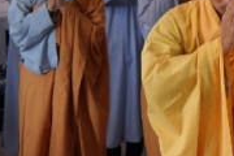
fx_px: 838
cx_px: 382
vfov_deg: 9.9
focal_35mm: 129
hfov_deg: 14.5
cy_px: -151
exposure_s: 1/40
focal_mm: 19
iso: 400
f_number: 3.5
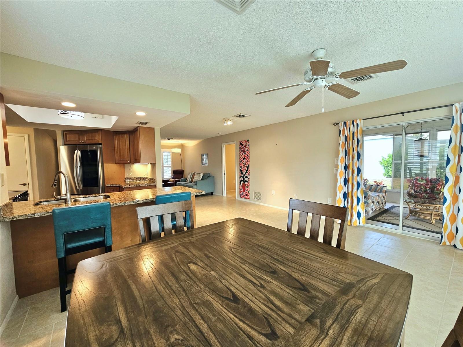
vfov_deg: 89.9
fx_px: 174
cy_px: 174
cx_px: 232
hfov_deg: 106.2
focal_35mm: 13
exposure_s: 1/60.2
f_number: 2.2
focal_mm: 2.2
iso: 160
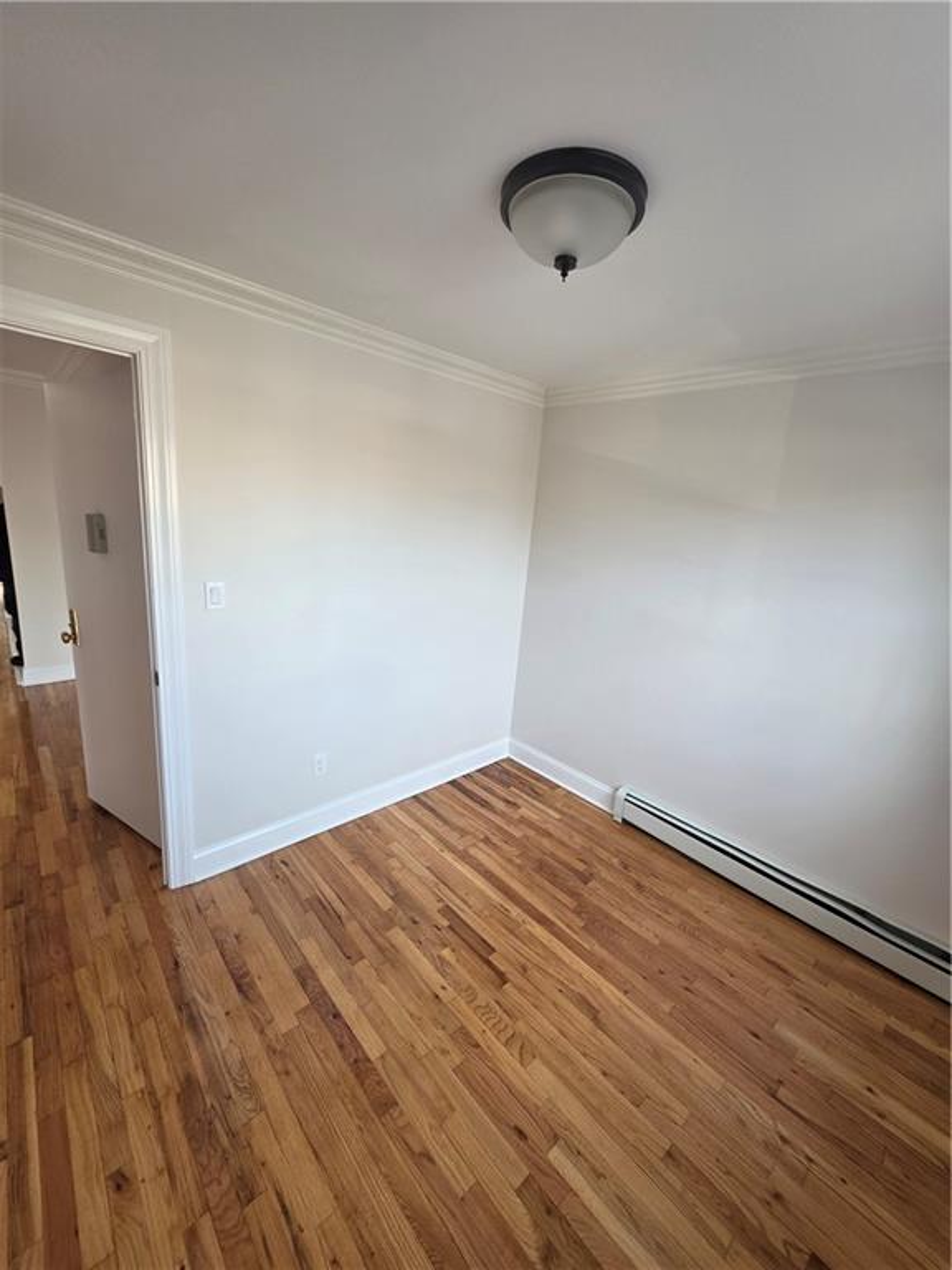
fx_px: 477
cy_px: 635
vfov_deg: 106.2
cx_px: 476
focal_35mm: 13
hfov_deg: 89.9
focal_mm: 2.2
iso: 125
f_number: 1.9
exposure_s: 1/120
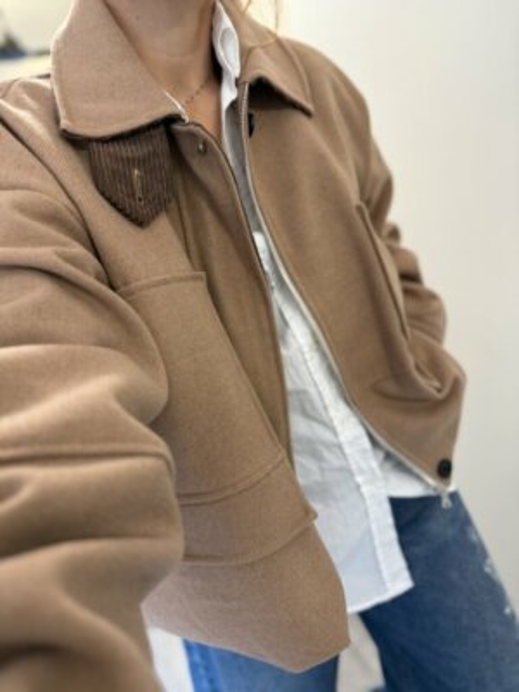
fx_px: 480
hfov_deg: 56.8
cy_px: 346
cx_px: 260
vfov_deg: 71.6
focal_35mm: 24
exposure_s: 1/49
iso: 250
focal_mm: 6.76
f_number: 1.78
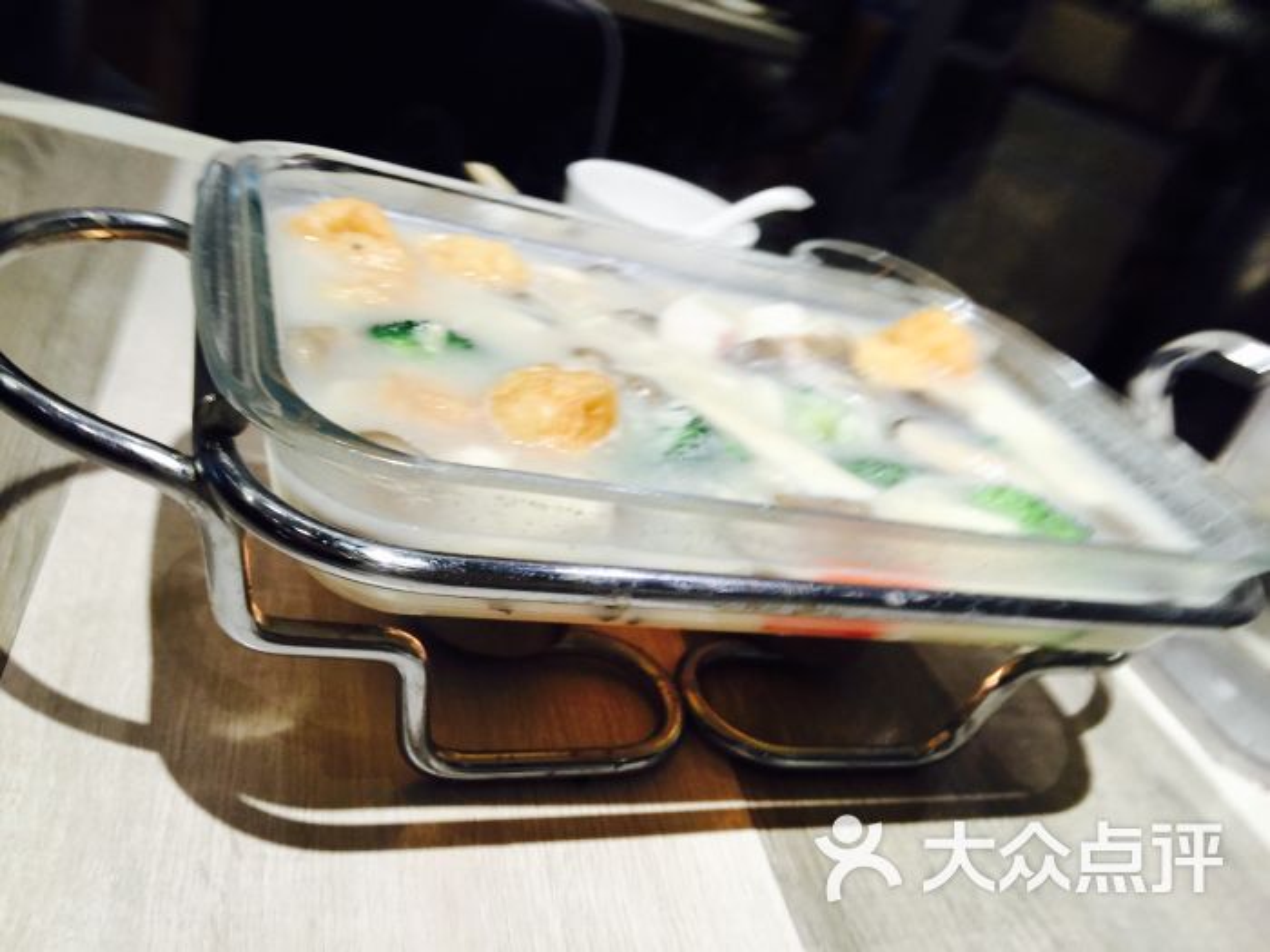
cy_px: 476
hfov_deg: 61.7
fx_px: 1064
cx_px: 635
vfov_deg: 48.2
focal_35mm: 29
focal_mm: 4.15
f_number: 2.2
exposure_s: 1/15
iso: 32
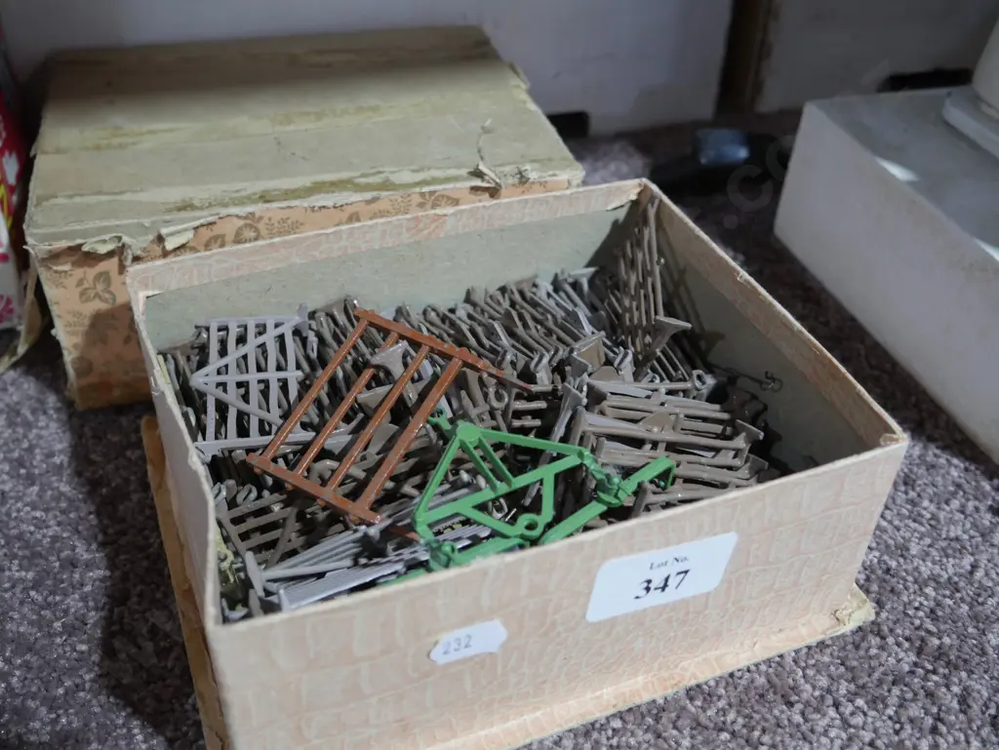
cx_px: 500
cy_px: 375
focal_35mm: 36
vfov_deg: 39.7
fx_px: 1039
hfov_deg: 51.3
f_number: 4
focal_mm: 18
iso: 640
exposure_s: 1/60
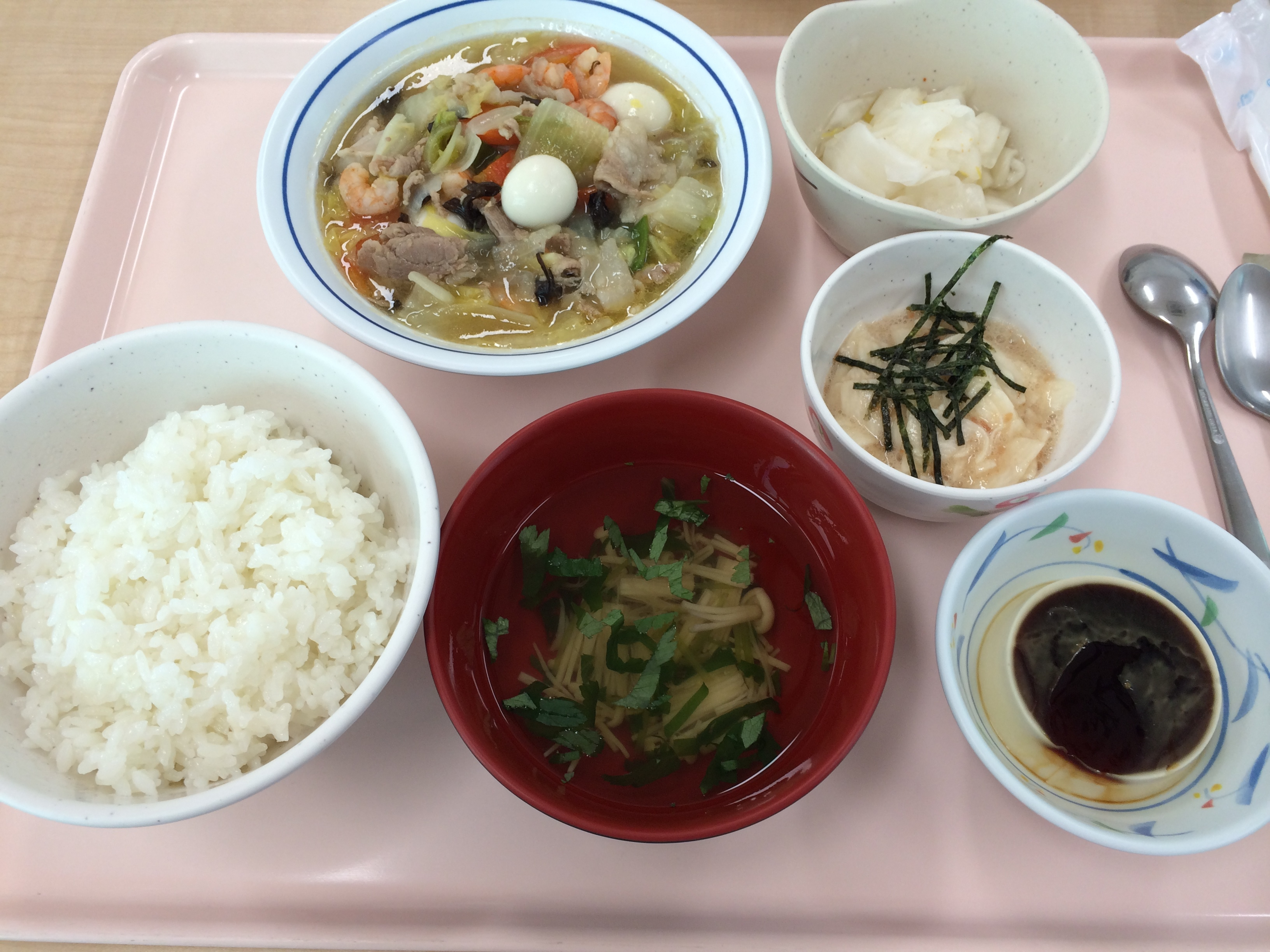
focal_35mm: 30
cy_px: 476
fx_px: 1101
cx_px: 635
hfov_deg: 60.0
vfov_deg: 46.8
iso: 40
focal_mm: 4.12
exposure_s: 1/60
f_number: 2.2
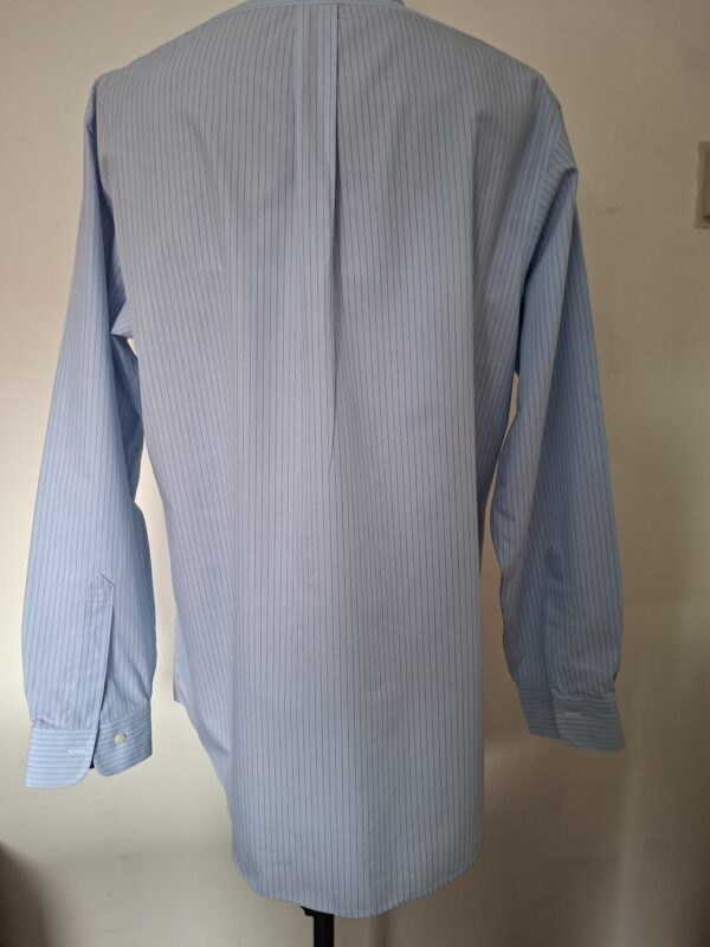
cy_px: 474
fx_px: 629
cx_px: 355
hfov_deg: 58.9
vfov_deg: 73.9
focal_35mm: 23
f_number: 1.8
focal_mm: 5.54
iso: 320
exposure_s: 1/33
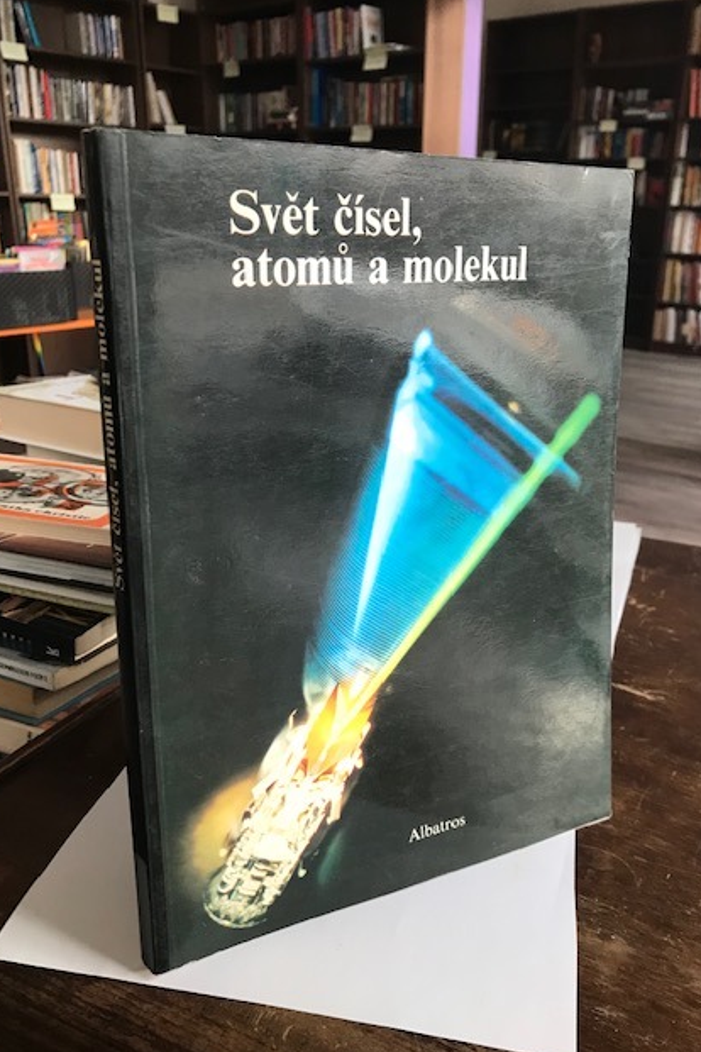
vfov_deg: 61.9
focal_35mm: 30
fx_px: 876
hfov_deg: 43.6
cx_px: 383
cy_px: 530
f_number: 1.8
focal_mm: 3.99
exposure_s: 1/20
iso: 40
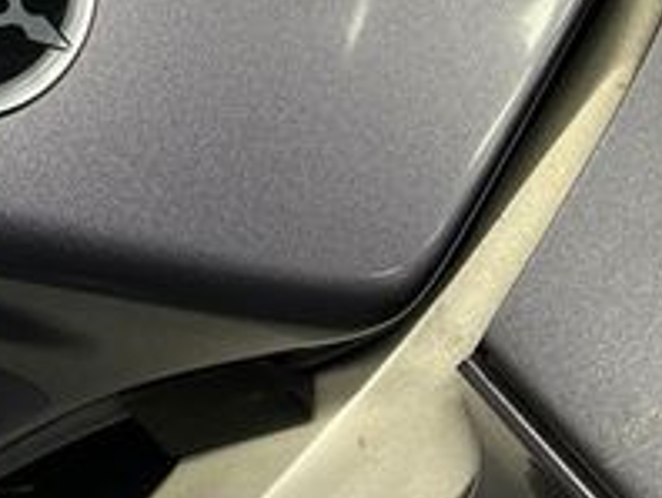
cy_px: -37
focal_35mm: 84
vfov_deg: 17.1
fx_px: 1608
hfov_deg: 21.4
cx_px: -154
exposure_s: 1/100
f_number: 1.6
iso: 125
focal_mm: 5.1
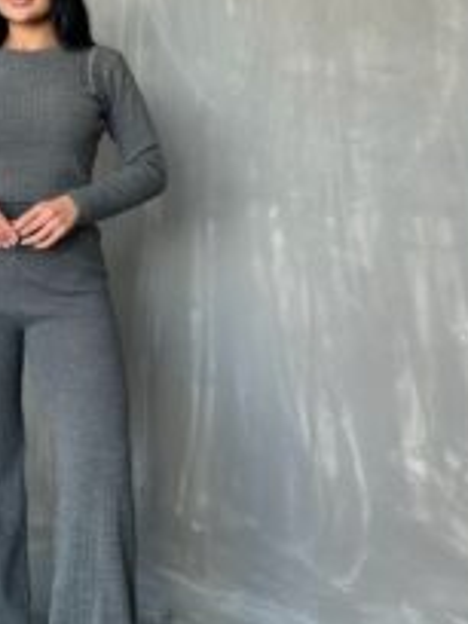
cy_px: 291
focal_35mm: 47
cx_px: 92
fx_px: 847
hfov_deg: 30.1
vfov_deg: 40.4
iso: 64
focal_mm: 6.86
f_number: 1.78
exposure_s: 1/127
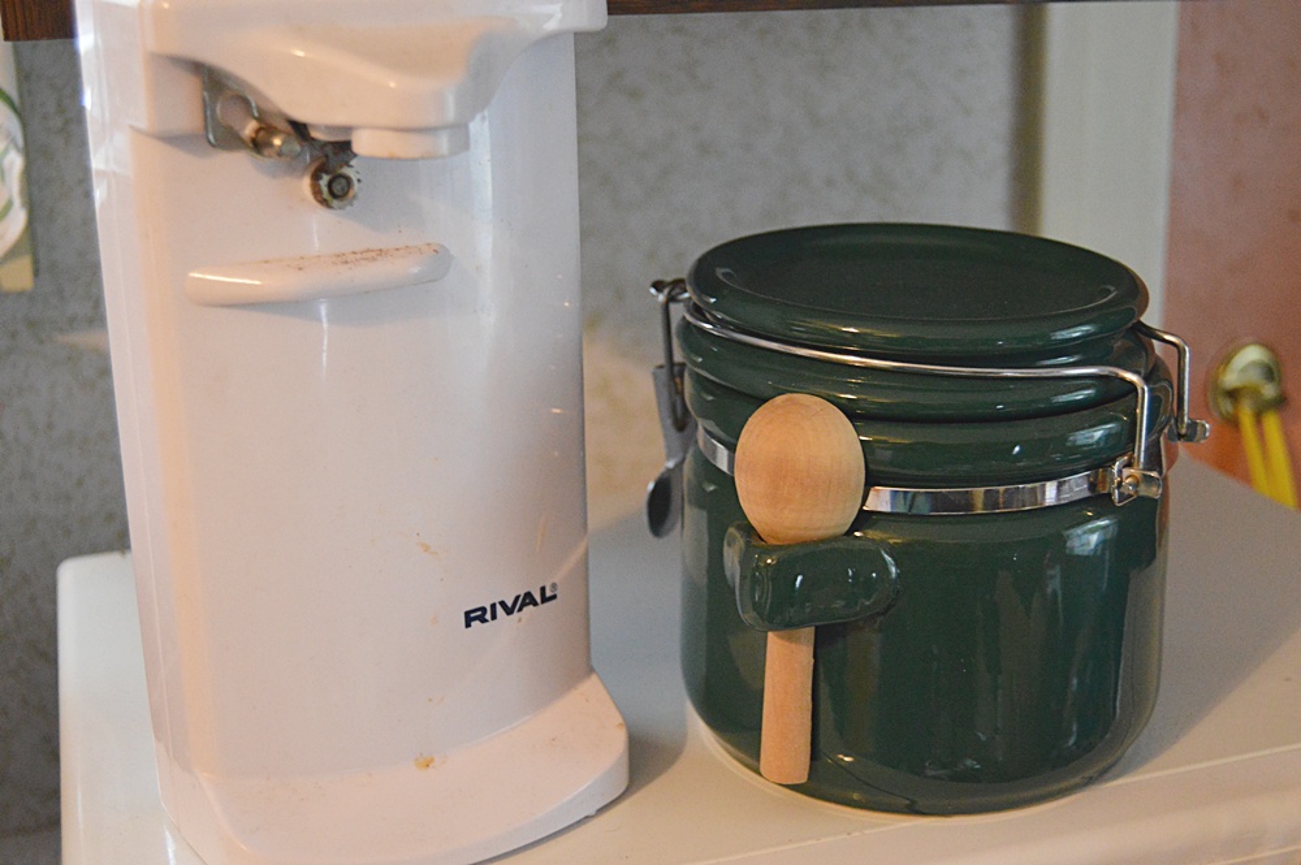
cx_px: 650
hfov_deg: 41.1
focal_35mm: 48
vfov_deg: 28.0
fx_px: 1733
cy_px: 432
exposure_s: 1/60
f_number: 4.5
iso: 2800
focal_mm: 32
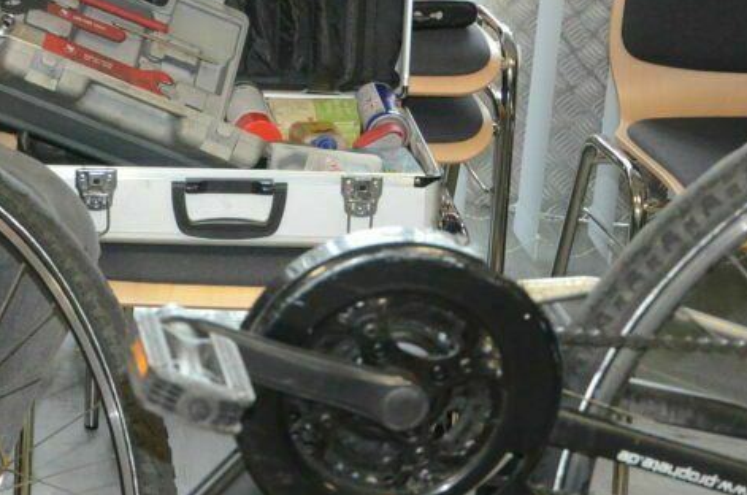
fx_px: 2568
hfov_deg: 16.5
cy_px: 124
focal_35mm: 124
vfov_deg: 11.0
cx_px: 174
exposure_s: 1/100
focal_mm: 38
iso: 3200
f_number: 5.6
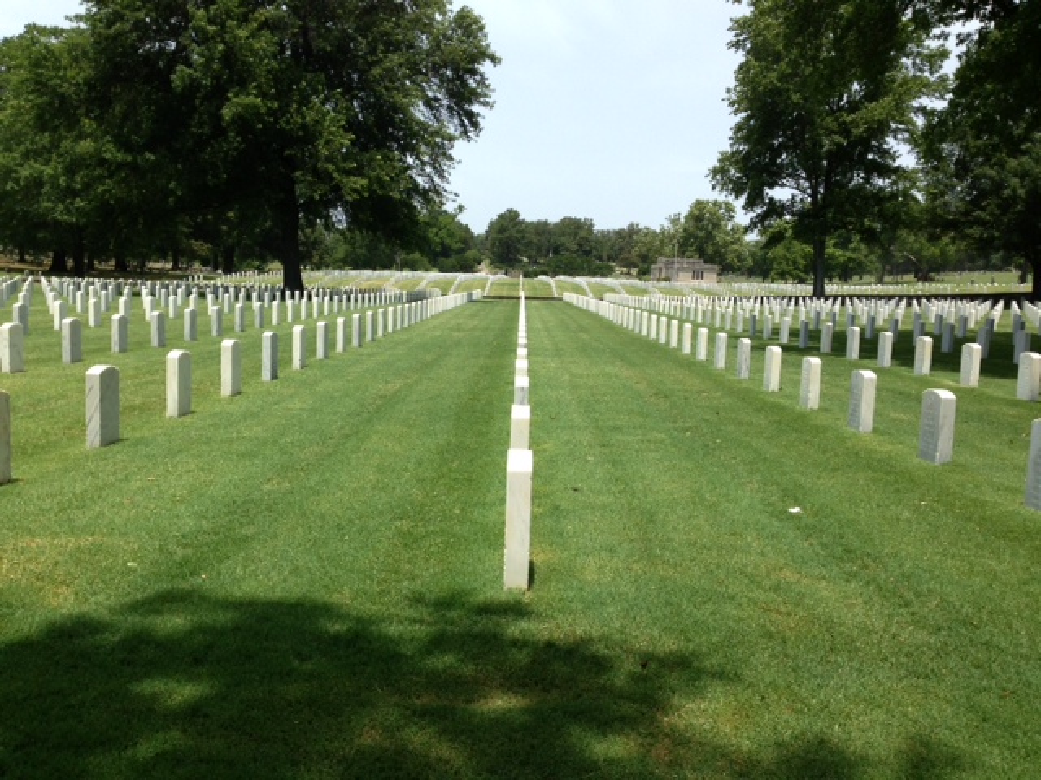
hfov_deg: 55.4
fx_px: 992
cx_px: 520
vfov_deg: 42.9
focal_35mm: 33
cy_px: 390
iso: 80
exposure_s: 1/1427
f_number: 2.4
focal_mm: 4.13
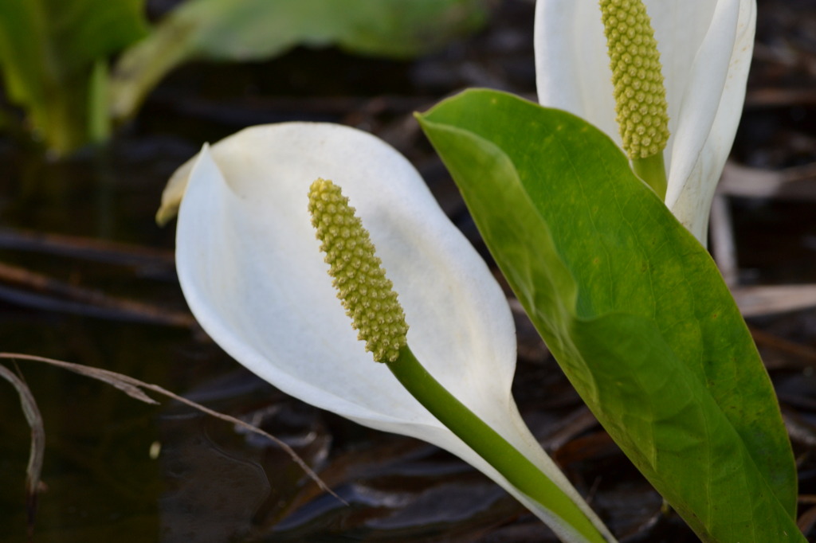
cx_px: 408
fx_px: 10196
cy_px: 272
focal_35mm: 450
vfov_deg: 3.1
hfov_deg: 4.6
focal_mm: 300
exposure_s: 1/125
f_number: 8
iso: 320
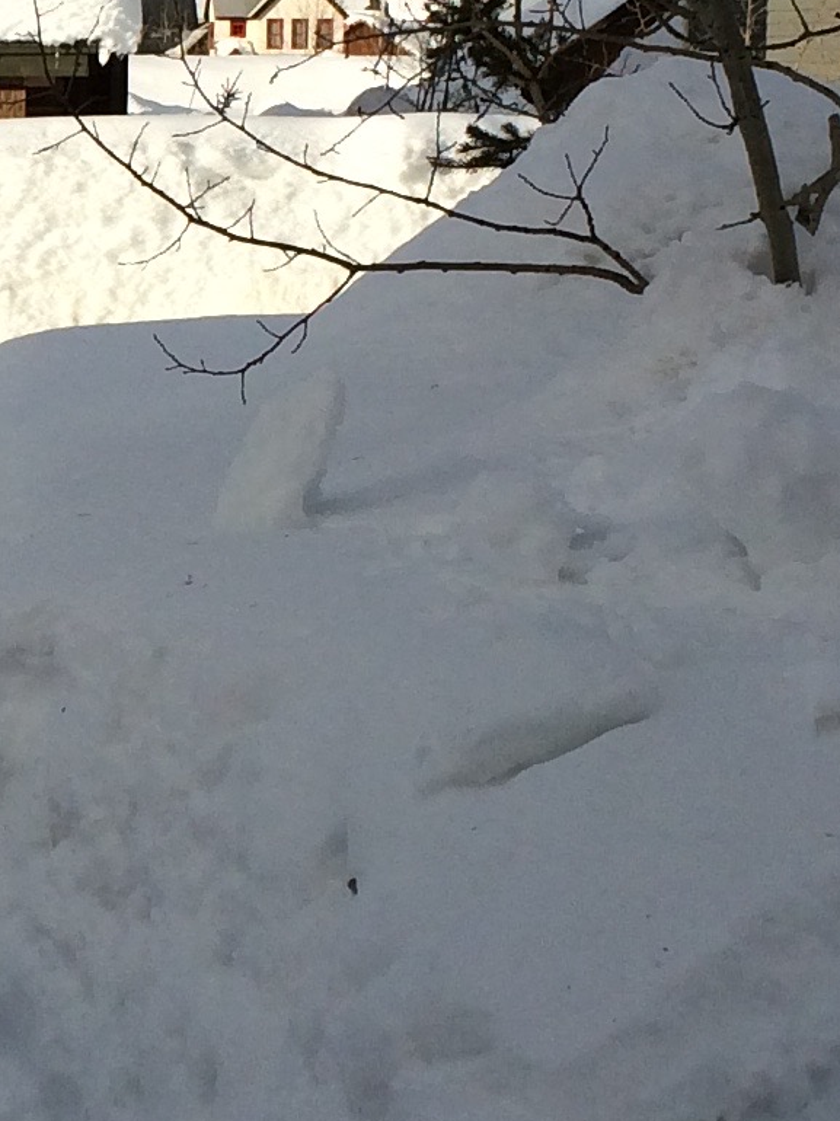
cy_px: 419
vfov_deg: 16.0
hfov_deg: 11.7
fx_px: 3982
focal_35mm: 123
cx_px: -303
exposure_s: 1/2564
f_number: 2.2
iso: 32
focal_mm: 4.15
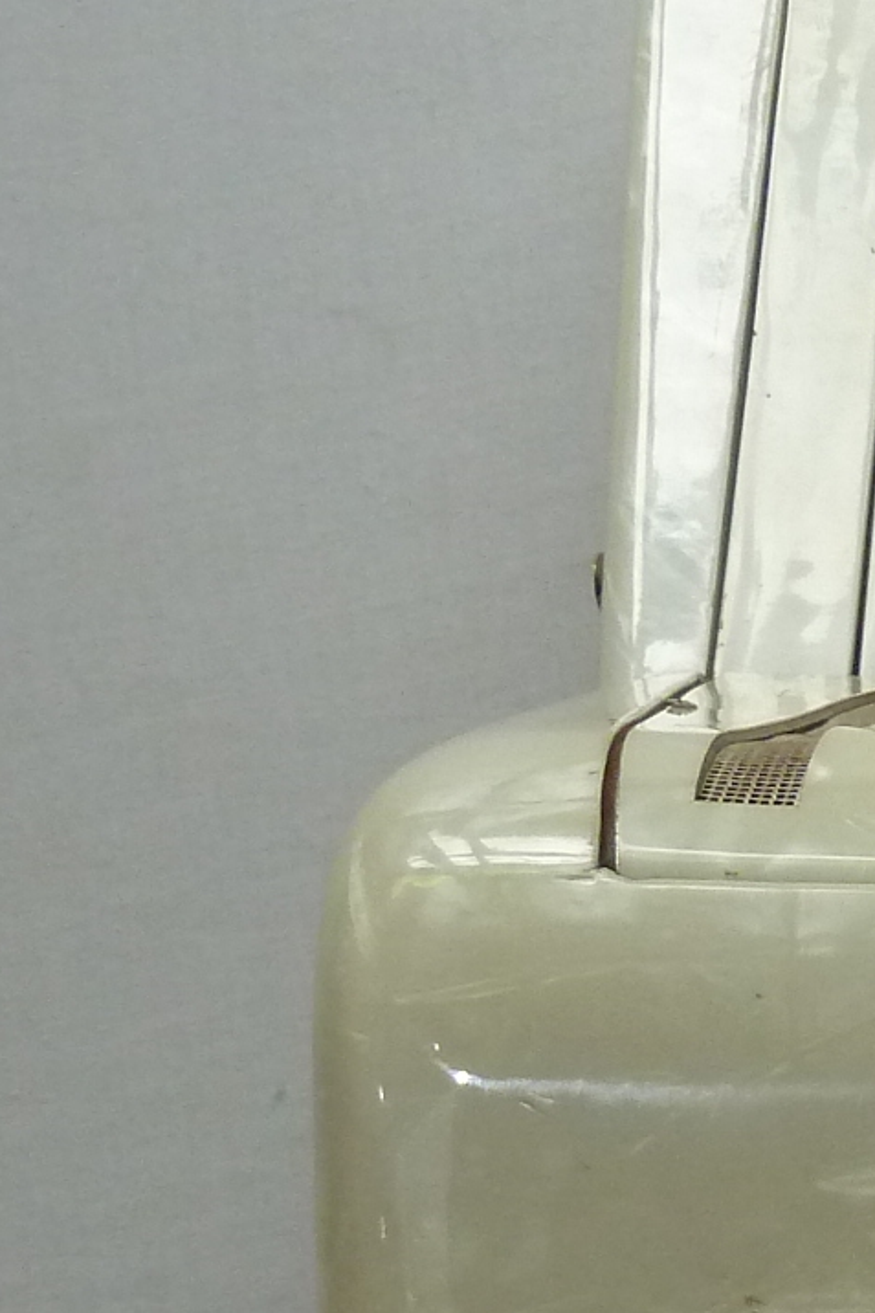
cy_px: 1320
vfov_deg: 21.2
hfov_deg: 13.1
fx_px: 3392
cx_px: 1631
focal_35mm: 93
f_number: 3.3
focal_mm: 4.1
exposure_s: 1/250
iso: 250
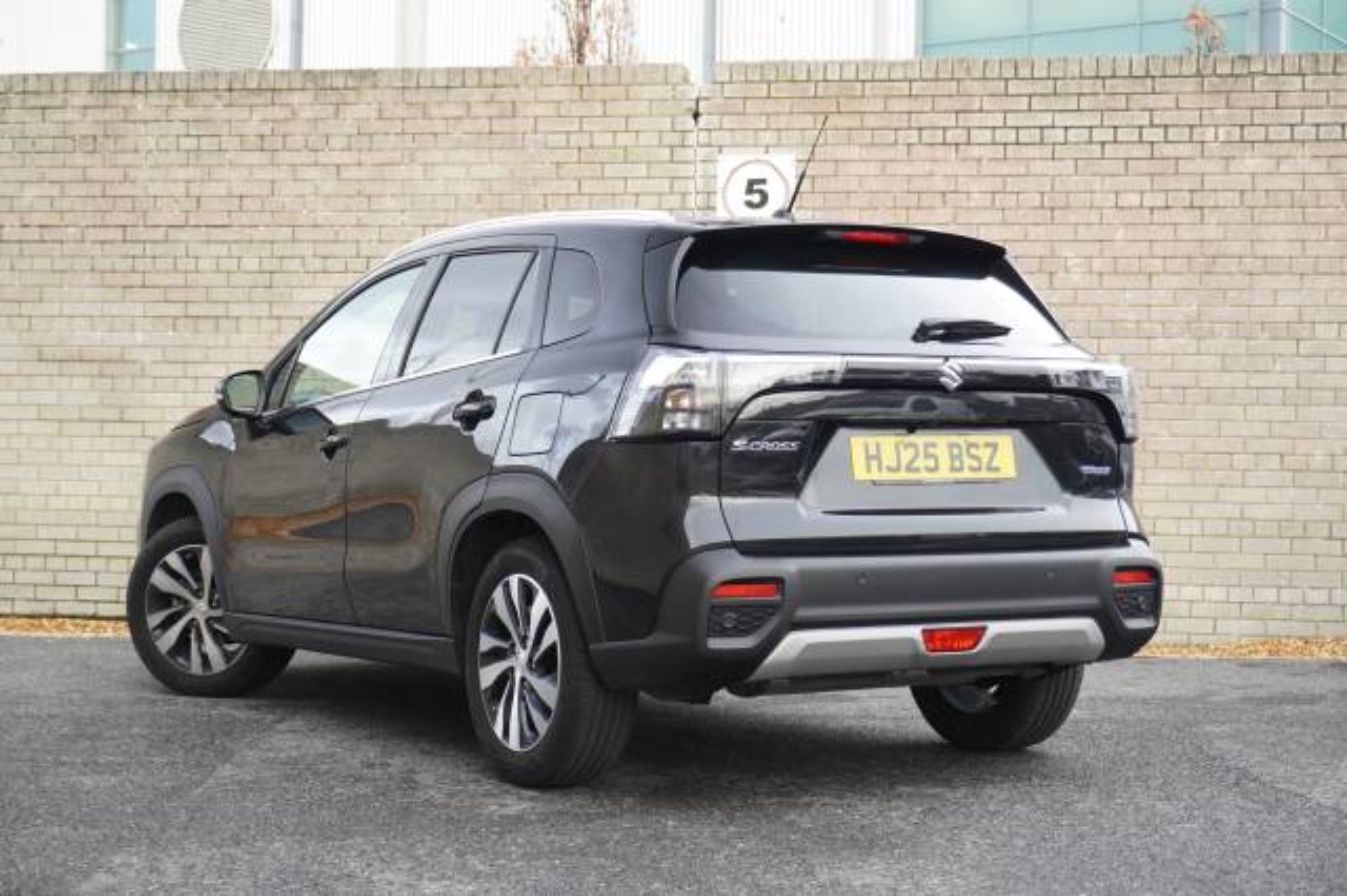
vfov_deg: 22.6
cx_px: 674
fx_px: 2244
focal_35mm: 60
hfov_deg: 33.4
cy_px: 448
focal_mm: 40
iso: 640
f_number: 5.6
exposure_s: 1/80
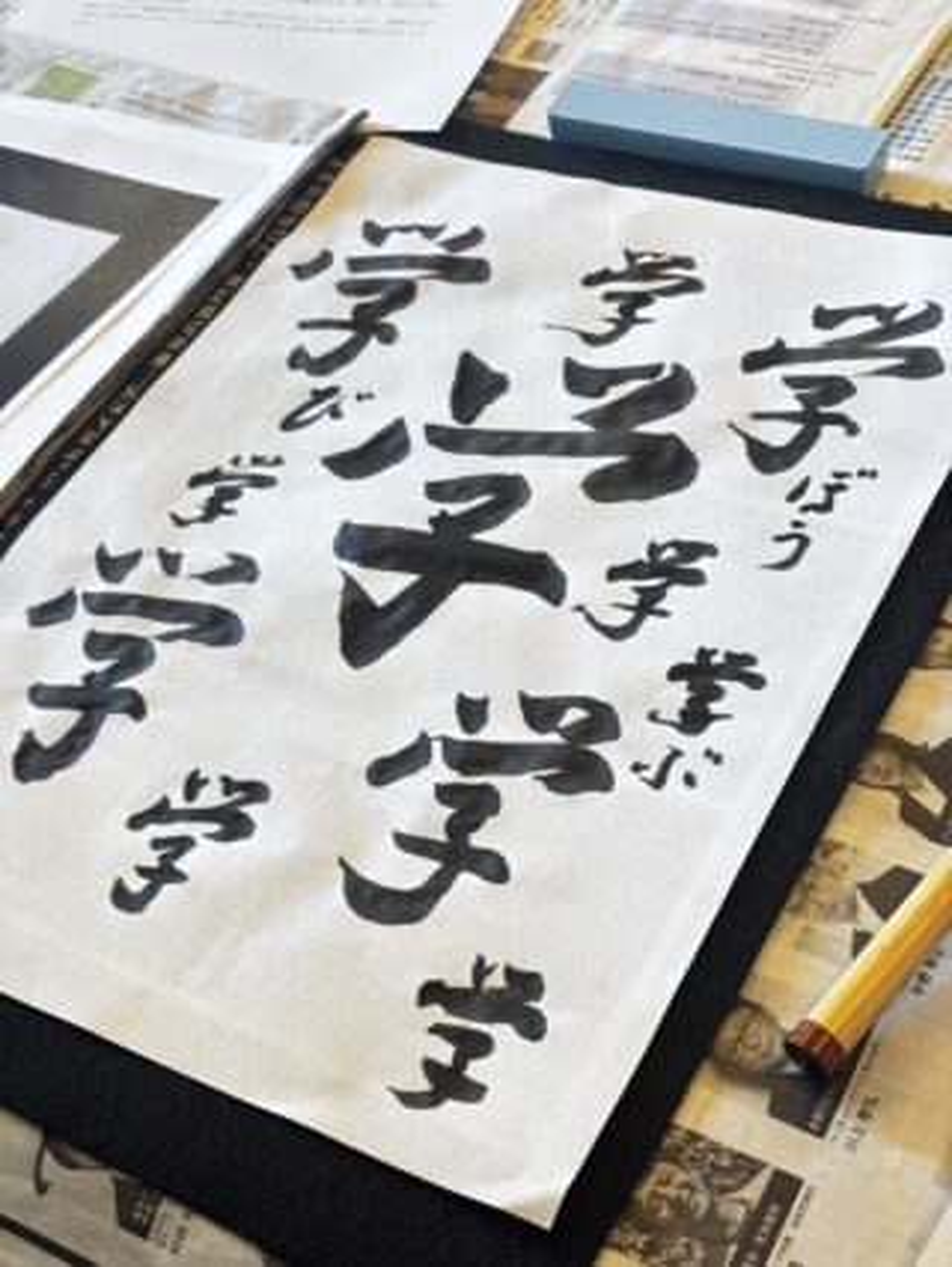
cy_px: 634
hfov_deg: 28.1
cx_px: 476
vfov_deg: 36.8
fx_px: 1905
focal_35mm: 52
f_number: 1.6
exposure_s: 1/50
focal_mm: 5.96
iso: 80
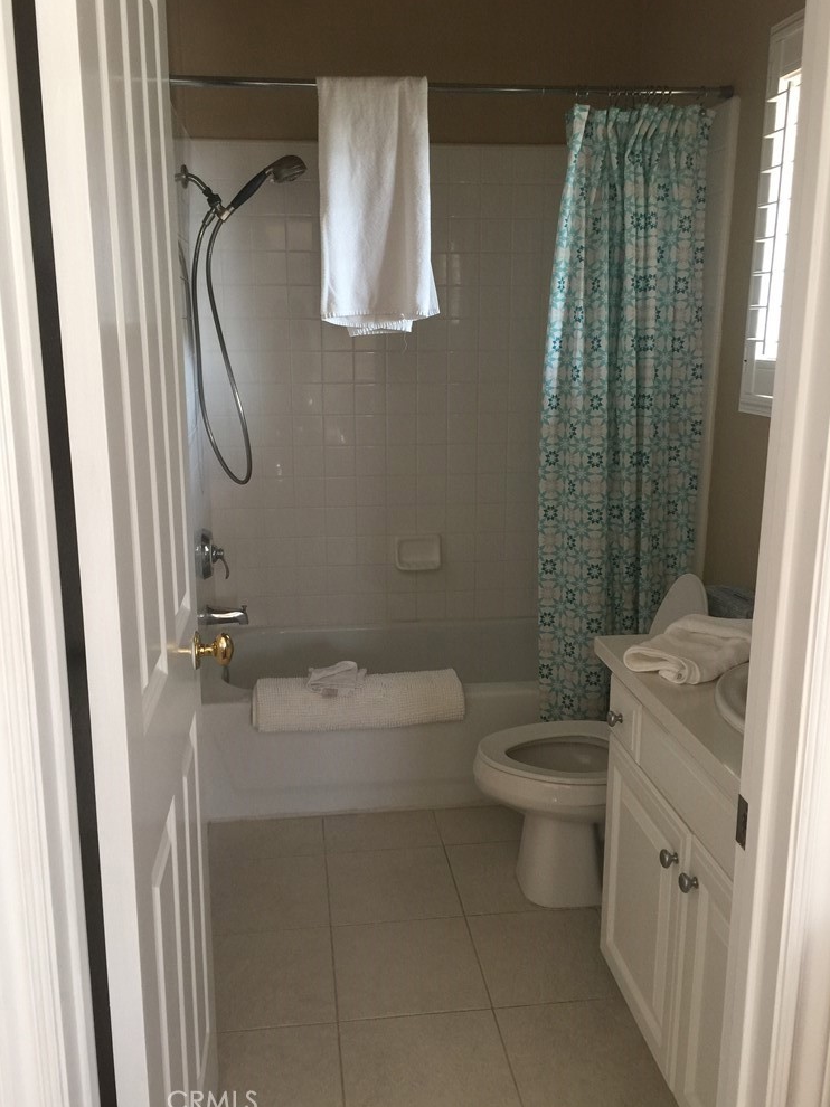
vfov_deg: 60.0
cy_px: 545
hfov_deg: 46.8
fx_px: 960
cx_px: 409
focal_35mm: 30
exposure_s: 1/15
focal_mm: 4.15
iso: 40
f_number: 2.2
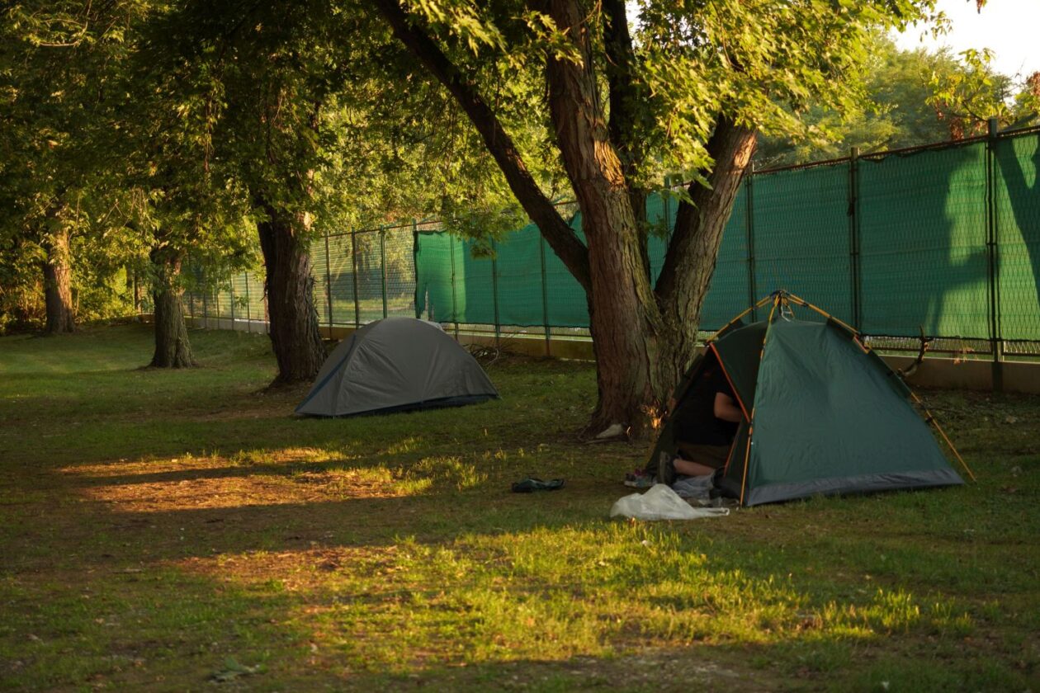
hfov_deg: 27.0
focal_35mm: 75
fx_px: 2166
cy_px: 346
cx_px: 520
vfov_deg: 18.2
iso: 160
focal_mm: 50
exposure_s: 1/160
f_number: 2.8
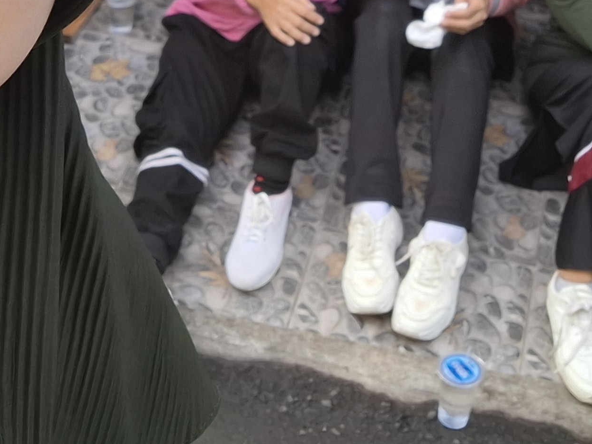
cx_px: 361
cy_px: -220
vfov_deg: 16.8
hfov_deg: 24.4
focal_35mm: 80
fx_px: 1368
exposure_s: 1/100
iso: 50
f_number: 2.2
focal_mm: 3.72
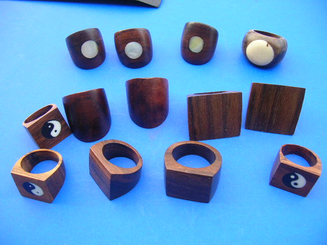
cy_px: 122
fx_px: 331
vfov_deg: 40.7
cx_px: 164
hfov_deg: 52.6
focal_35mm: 35
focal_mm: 5.8
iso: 50
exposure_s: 1/106
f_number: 2.8
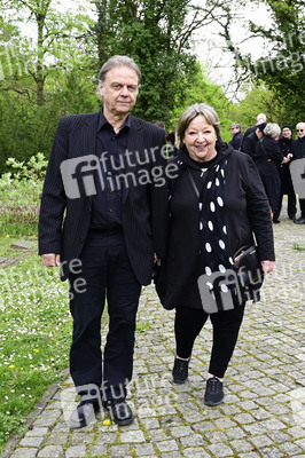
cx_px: 152
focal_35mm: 30
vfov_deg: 62.0
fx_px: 382
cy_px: 229
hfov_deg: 43.5
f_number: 7.1
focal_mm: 30
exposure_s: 1/250
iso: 800
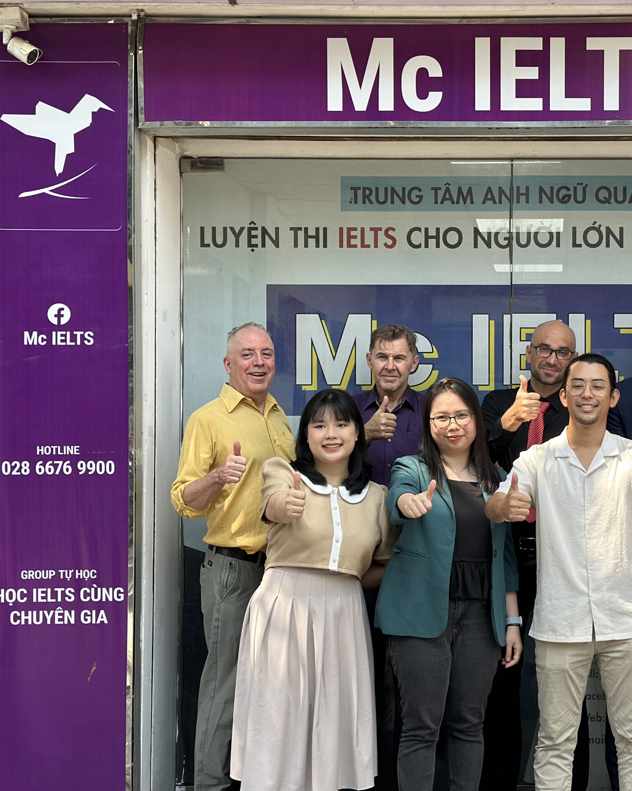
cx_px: 483
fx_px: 1473
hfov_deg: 23.9
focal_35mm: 63
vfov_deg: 30.0
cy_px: 397
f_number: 1.78
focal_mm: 6.86
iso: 80
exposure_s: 1/714
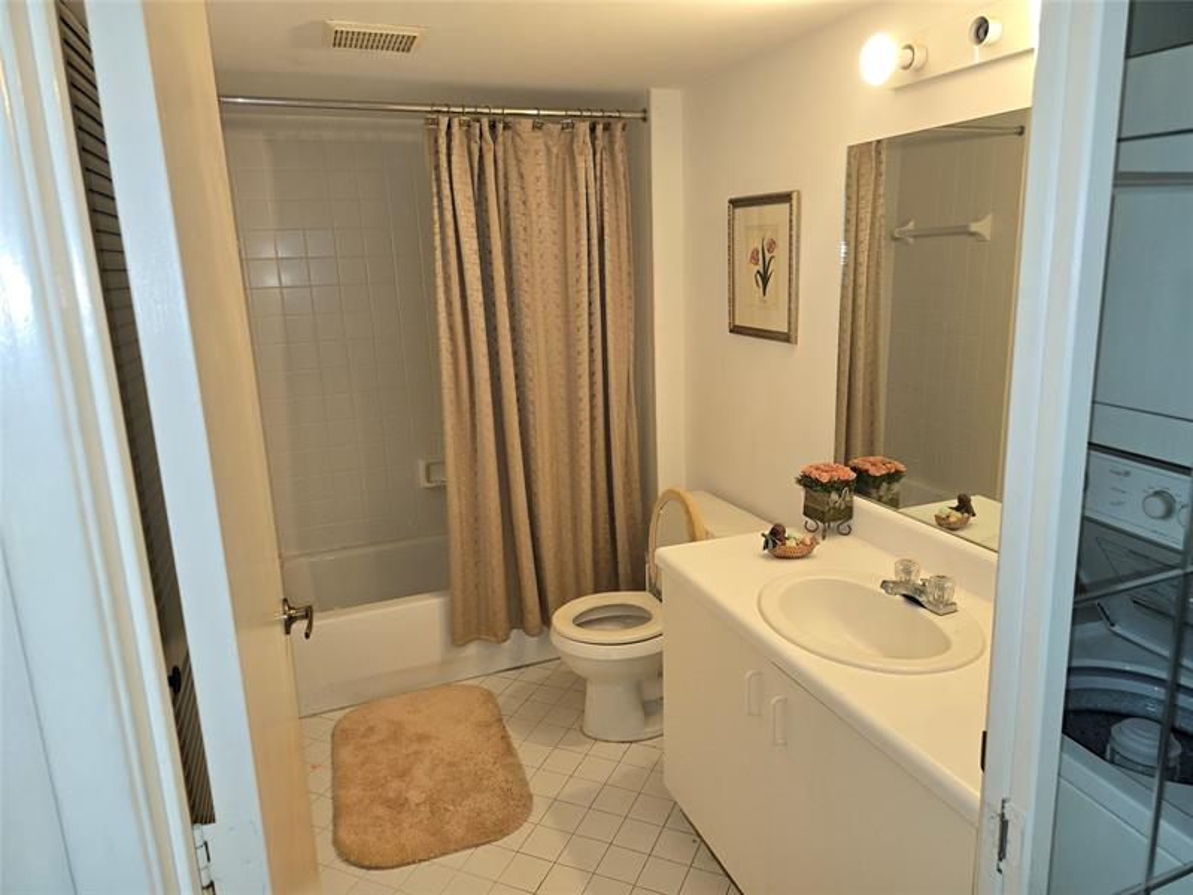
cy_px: 448
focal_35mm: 23
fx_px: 793
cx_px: 596
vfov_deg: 58.9
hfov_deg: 73.9
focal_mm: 6.3
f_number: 1.7
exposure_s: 1/60
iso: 125
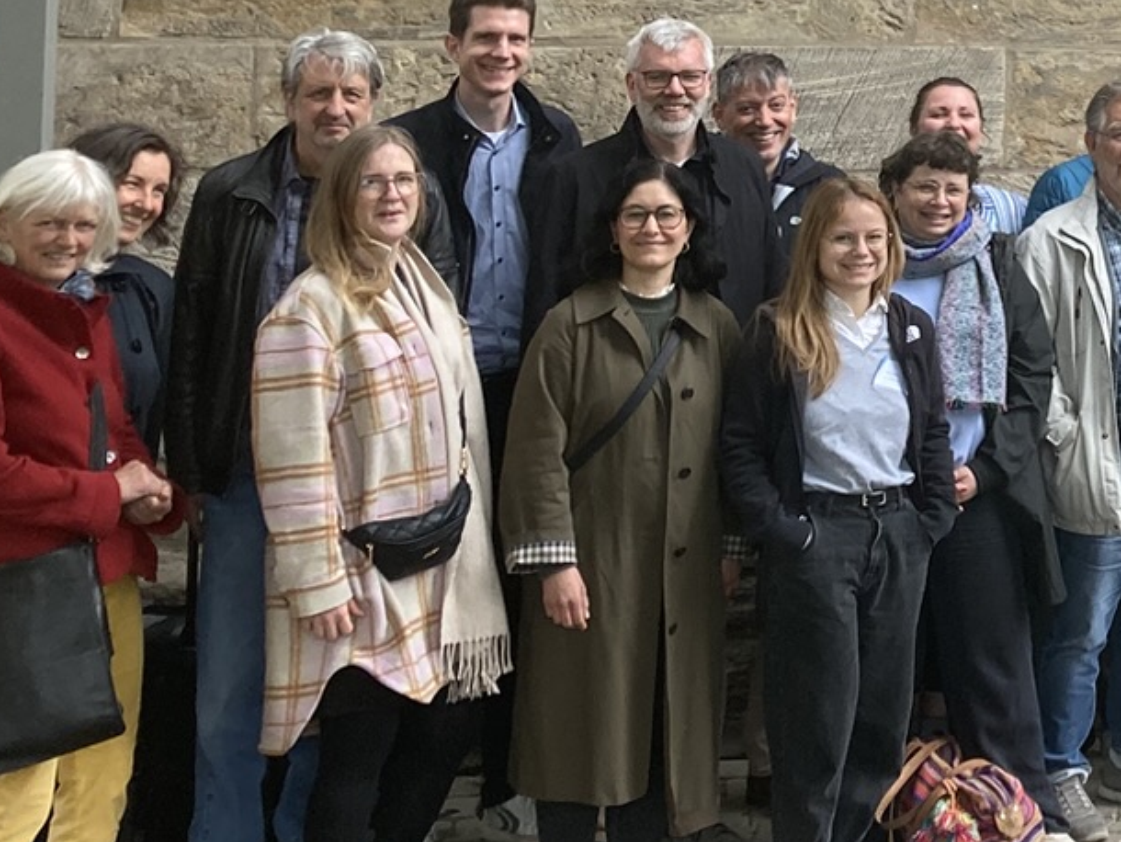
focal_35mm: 94
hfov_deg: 18.8
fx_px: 3045
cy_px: -132
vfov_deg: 15.2
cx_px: 1593
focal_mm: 3.99
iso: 20
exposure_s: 1/470
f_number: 1.8
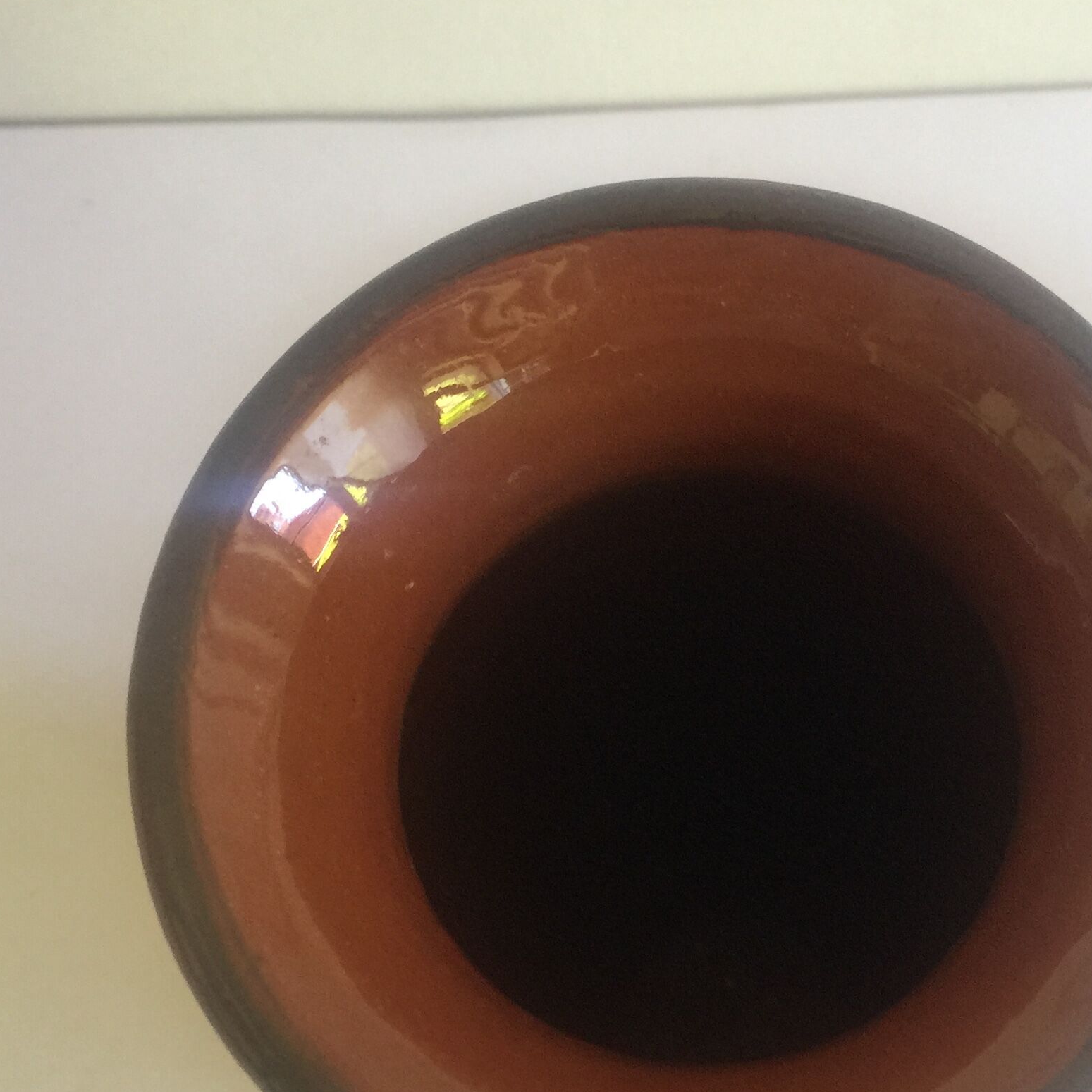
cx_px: 747
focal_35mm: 54
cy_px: 762
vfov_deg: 31.3
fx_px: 1927
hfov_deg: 31.3
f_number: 2.2
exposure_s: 1/17
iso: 50
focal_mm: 4.15
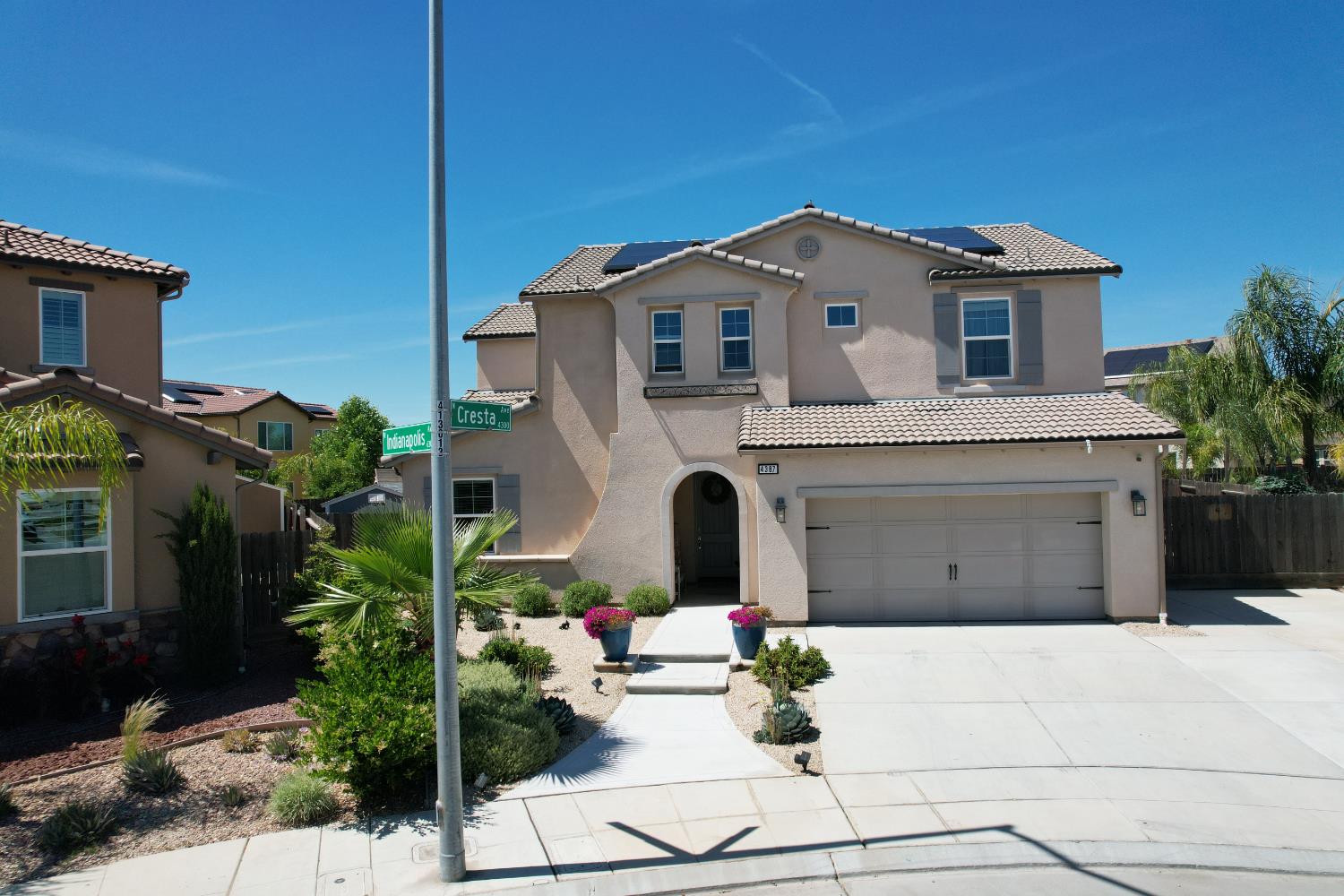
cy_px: 448
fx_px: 821
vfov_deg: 57.2
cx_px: 672
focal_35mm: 22
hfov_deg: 78.6
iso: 150
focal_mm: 8.38
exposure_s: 1/3000
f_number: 2.8
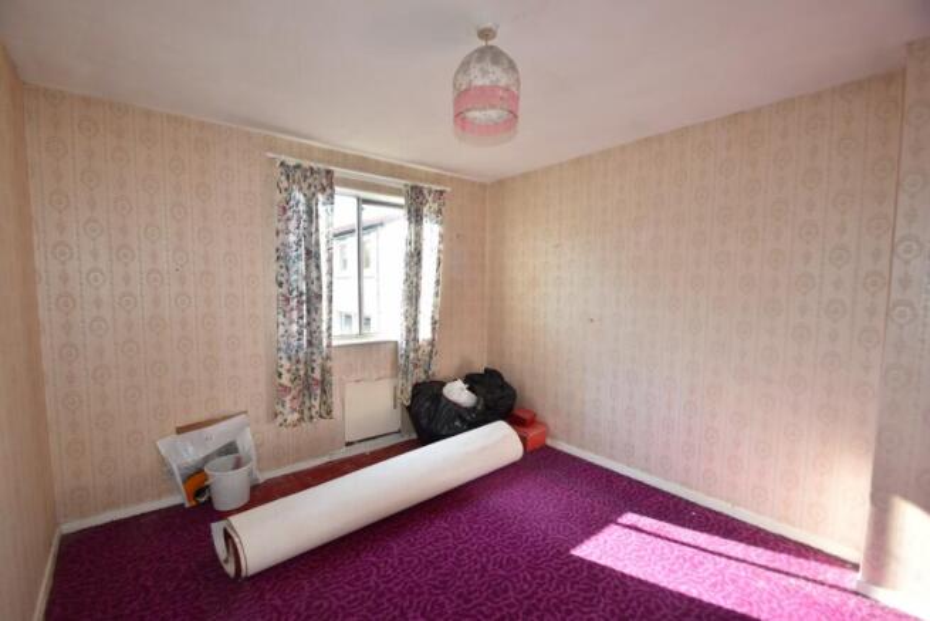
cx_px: 465
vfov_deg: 77.4
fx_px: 388
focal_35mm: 15
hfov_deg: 100.4
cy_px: 310
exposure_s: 1/60
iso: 100
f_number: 5
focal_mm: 10
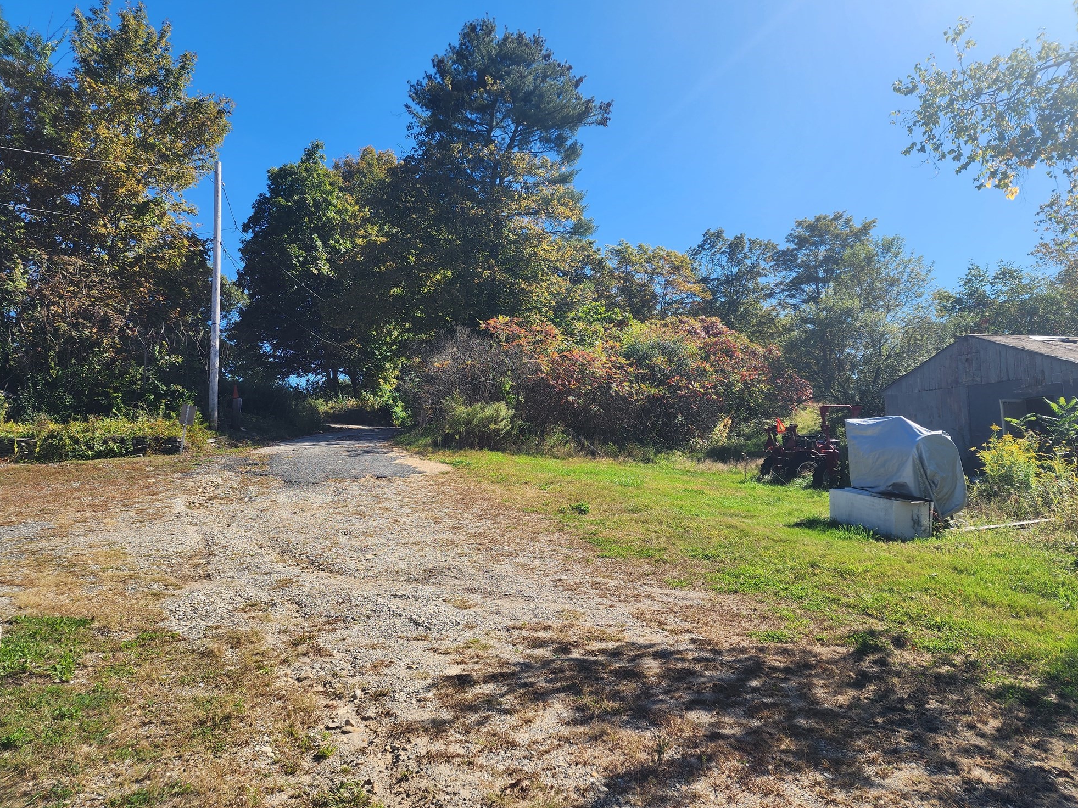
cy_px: 392
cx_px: 550
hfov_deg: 71.6
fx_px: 747
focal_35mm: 24
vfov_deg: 56.8
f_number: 1.8
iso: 12
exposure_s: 1/758
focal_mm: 6.4
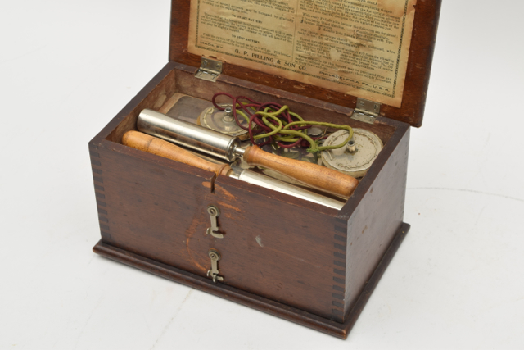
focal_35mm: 82
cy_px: 175
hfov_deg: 24.6
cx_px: 262
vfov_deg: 16.6
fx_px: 1201
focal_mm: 55
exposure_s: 1/125
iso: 100
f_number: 9
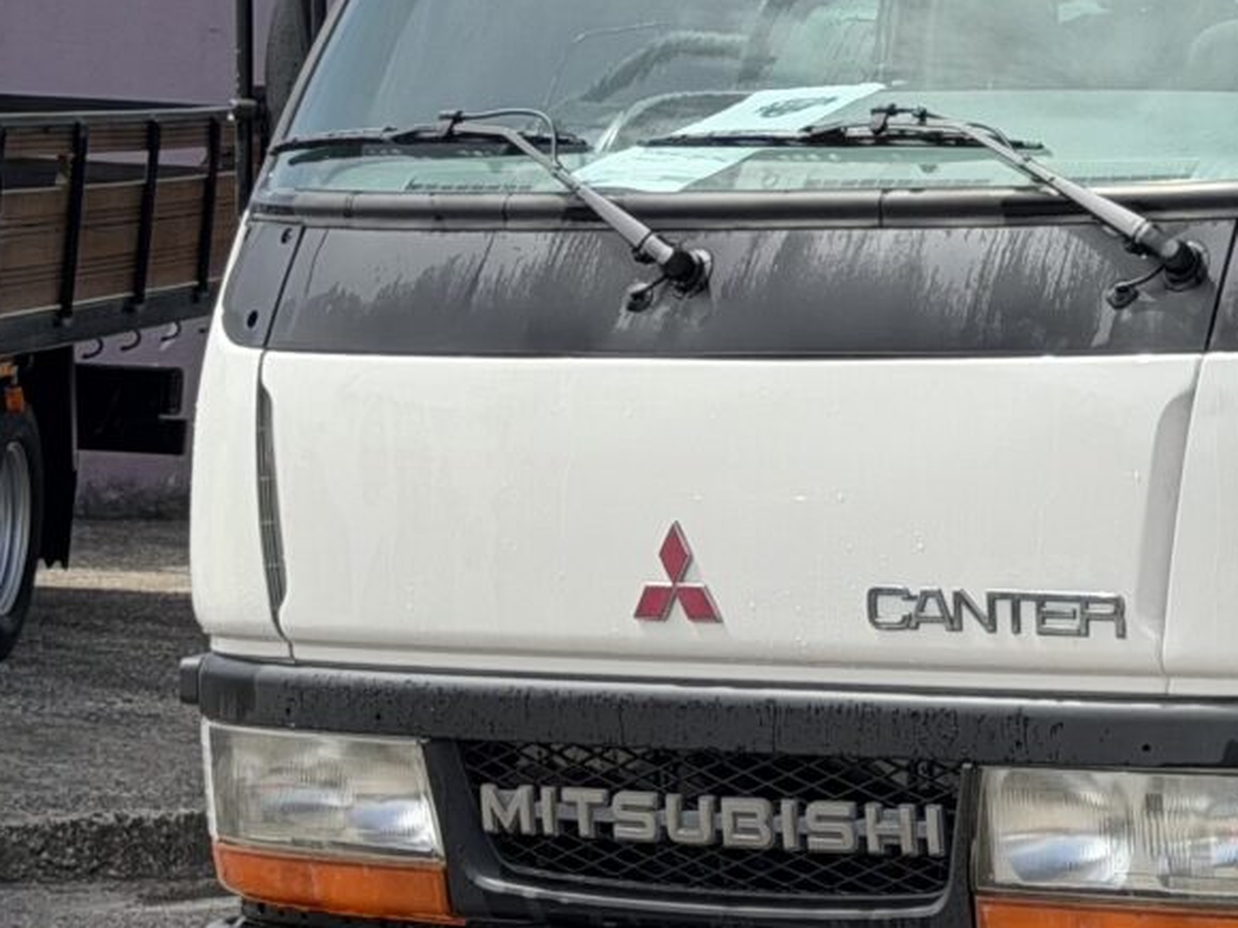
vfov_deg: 9.3
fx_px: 5686
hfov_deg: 11.8
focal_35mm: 159
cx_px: 1934
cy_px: 162
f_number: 1.78
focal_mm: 6.76
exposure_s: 1/1678
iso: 100
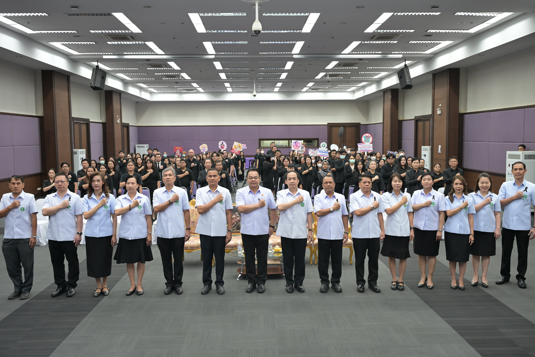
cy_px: 178
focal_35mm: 34
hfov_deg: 56.5
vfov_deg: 39.4
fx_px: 498
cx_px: 268
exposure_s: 1/50
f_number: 4
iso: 800
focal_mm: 33.5
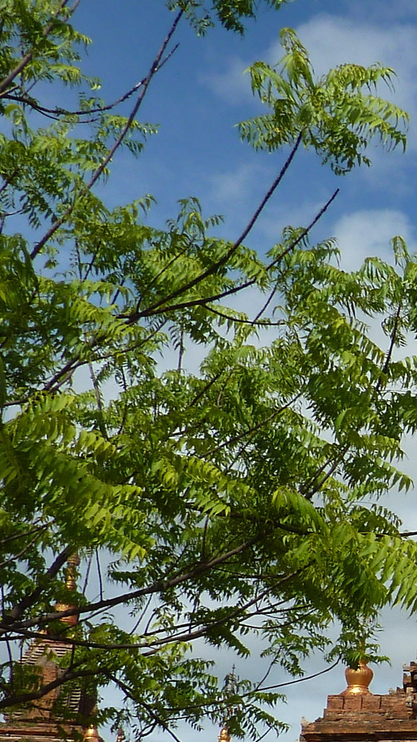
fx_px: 1297
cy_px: 627
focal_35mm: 66
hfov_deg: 15.1
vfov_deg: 30.8
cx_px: 818
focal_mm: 4.1
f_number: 5.6
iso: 80
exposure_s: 1/500
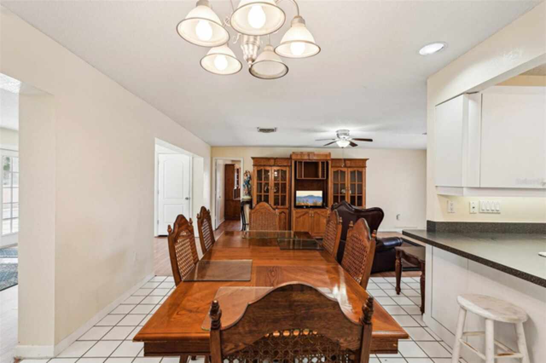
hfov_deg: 95.0
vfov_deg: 72.0
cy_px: 182
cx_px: 273
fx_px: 250
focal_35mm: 16
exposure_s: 1/13
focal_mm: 16.5
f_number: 8
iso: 400
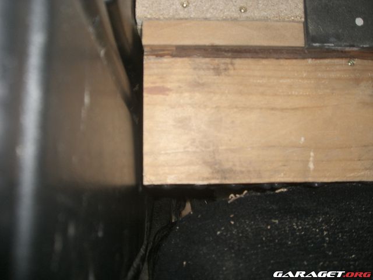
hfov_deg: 49.0
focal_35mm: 38
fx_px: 409
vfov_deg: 37.7
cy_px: 140
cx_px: 186
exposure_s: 1/60
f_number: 2.7
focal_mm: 6.2
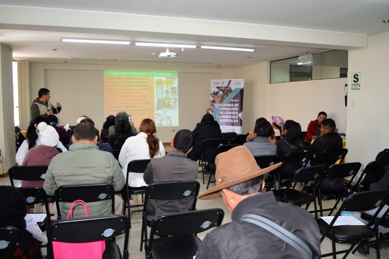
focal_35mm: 30
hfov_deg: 61.9
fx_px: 324
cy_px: 130
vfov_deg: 43.6
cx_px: 194
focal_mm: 20
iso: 400
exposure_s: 1/100
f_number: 3.8
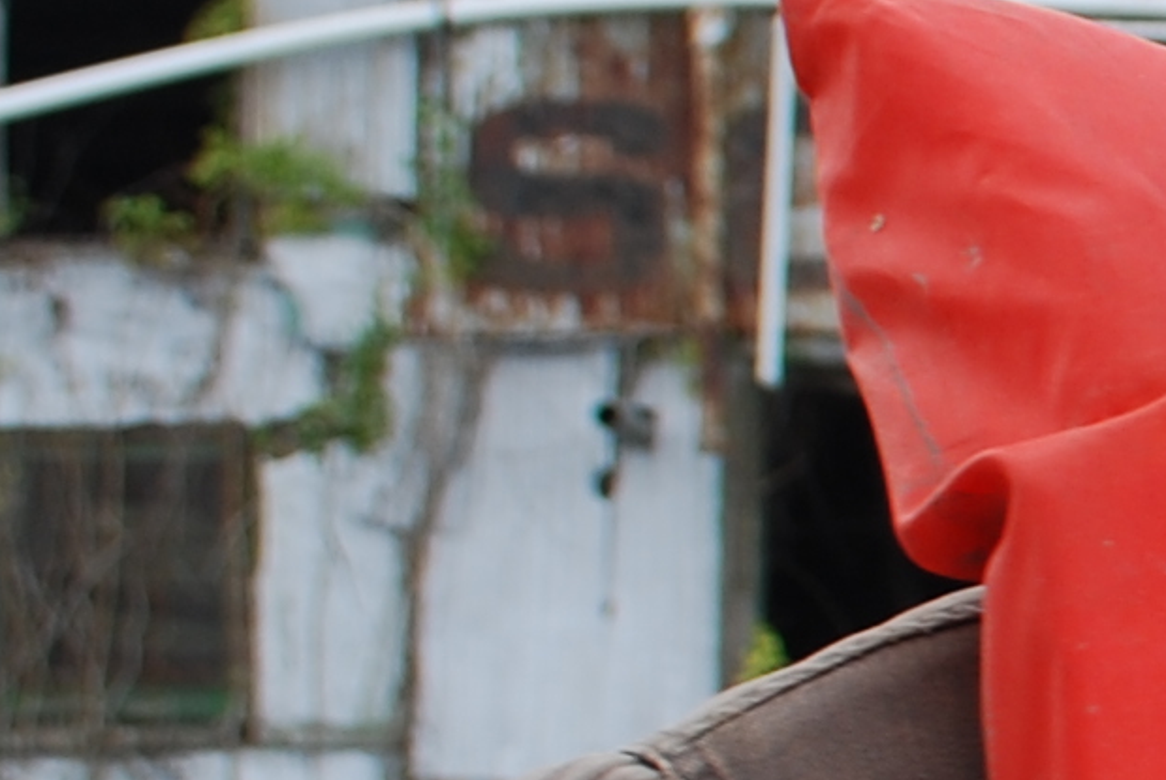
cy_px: 491
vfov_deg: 6.7
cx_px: 3060
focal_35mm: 206
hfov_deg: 8.8
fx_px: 6680
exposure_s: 1/160
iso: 100
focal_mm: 22
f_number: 6.3
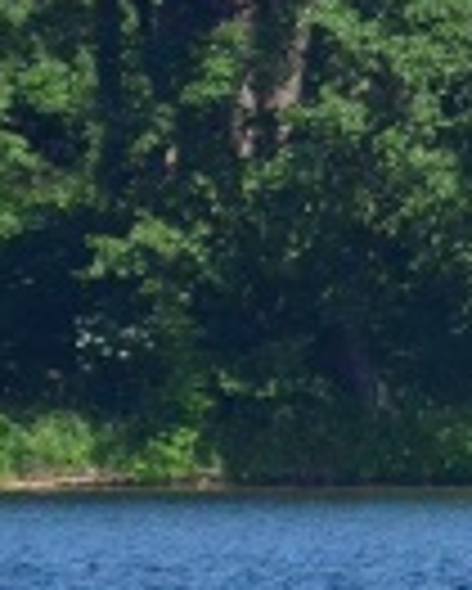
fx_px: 52429
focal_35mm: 3006
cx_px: 1879
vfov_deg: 0.6
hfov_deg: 0.5
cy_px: -446
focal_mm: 280
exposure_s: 1/8000
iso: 1400
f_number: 5.6
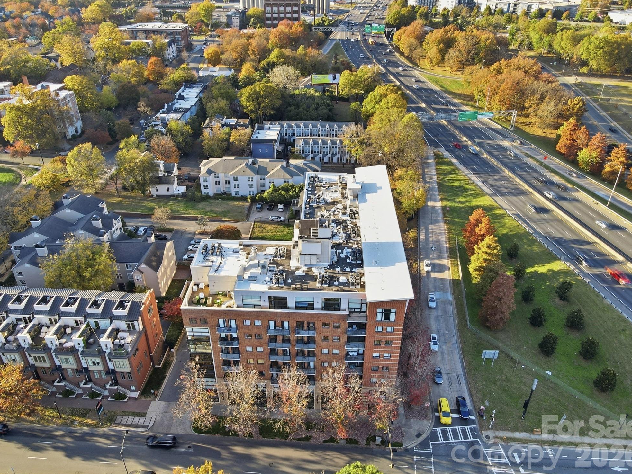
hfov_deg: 69.4
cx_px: 315
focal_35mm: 25
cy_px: 231
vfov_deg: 54.9
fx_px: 456
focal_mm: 4.5
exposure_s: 1/120
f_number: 2.8
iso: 100
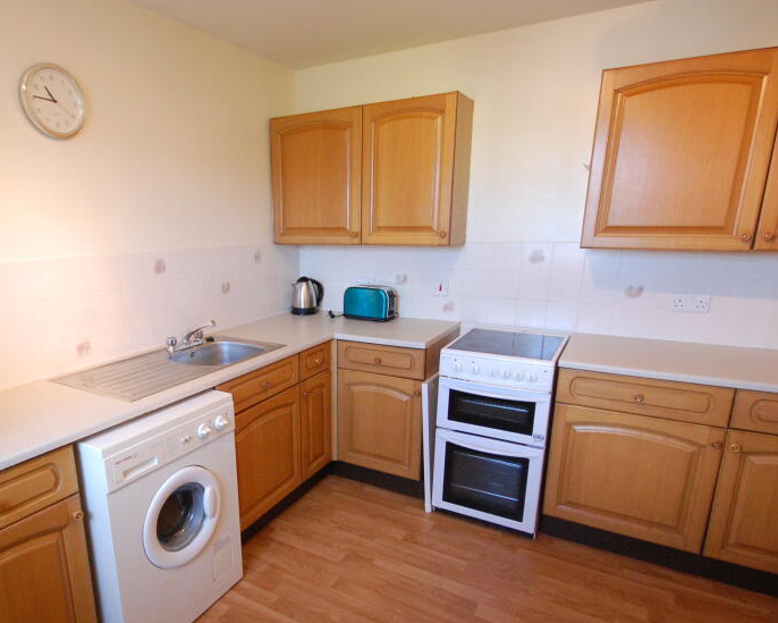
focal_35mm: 21
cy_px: 349
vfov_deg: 65.3
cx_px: 312
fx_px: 484
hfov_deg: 76.8
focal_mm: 10
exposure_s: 1/80
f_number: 4.5
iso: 1600
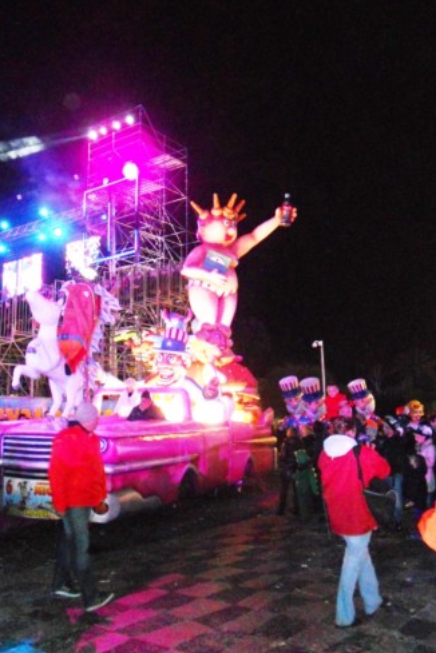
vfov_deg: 55.8
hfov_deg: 38.8
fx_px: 618
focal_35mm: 34
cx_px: 189
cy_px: 327
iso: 640
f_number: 3.5
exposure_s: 1/25
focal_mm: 5.8
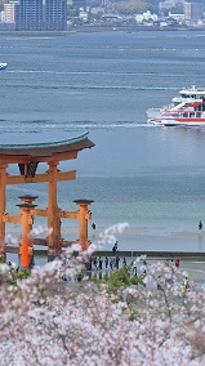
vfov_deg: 7.8
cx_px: 75
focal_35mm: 277
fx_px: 2686
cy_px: 160
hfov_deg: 4.4
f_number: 2.8
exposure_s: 1/2500
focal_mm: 100
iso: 125
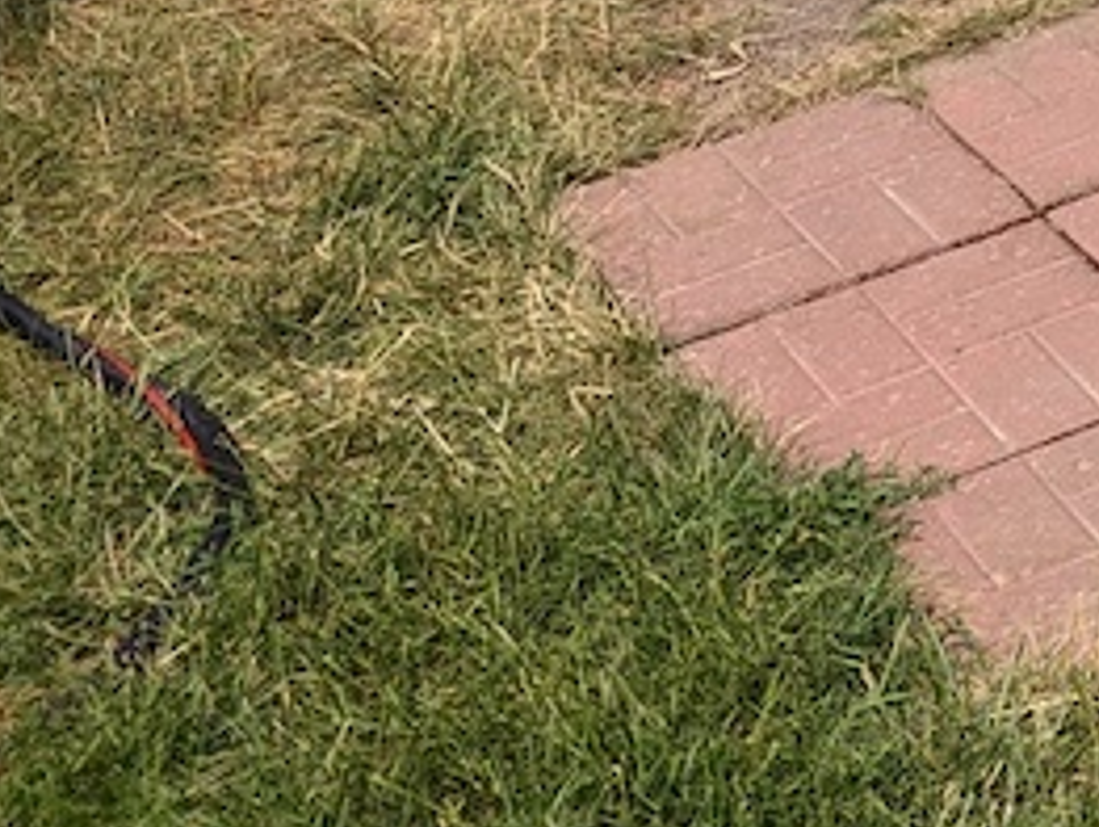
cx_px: 2504
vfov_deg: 11.7
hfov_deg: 13.7
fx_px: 3496
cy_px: -978
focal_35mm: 110
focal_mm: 6.81
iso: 46
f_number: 1.85
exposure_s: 1/1689
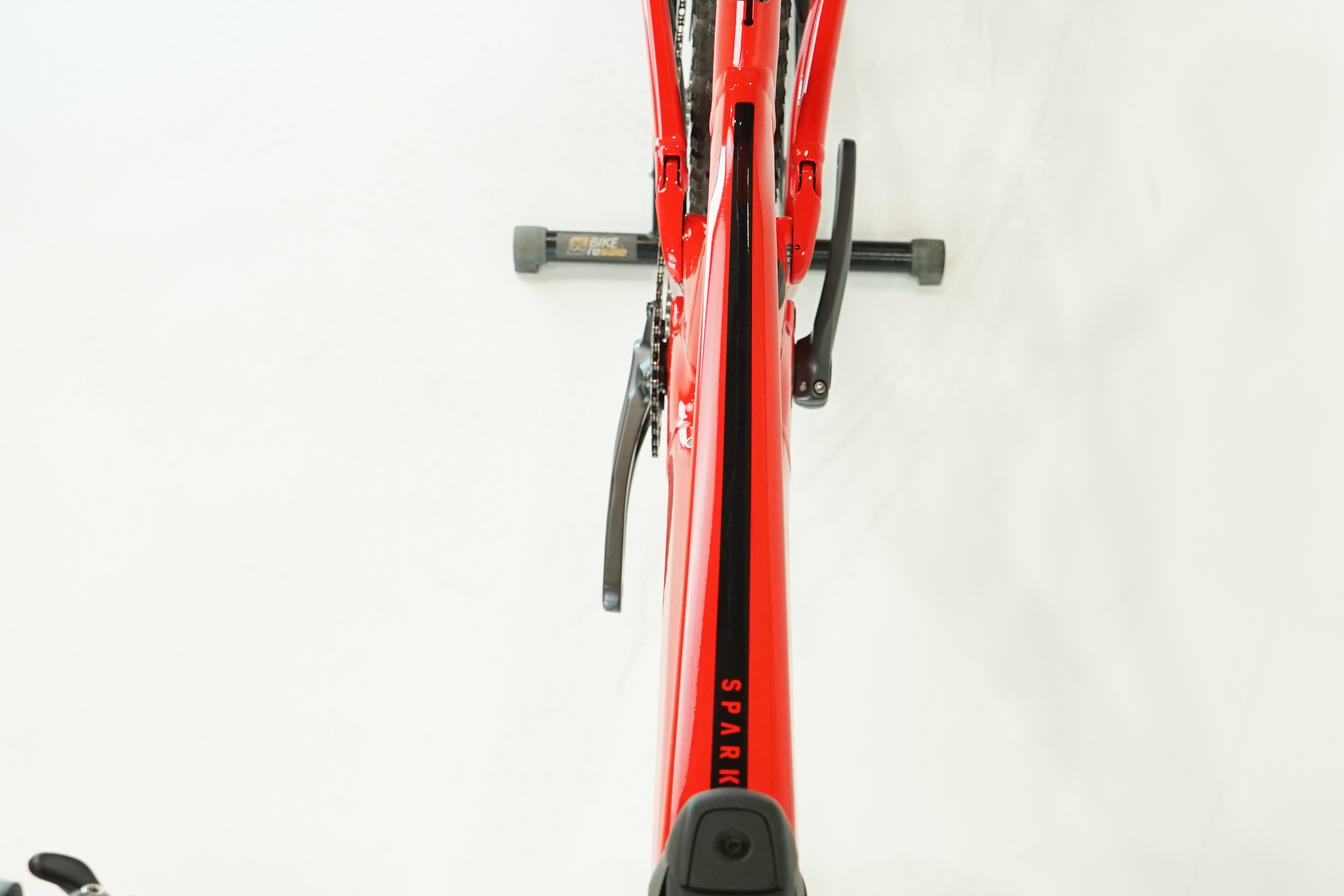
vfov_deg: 26.8
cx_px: 732
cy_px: 630
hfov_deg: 39.6
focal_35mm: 50
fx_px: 1867
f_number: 5.6
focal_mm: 28
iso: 1600
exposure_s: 1/200
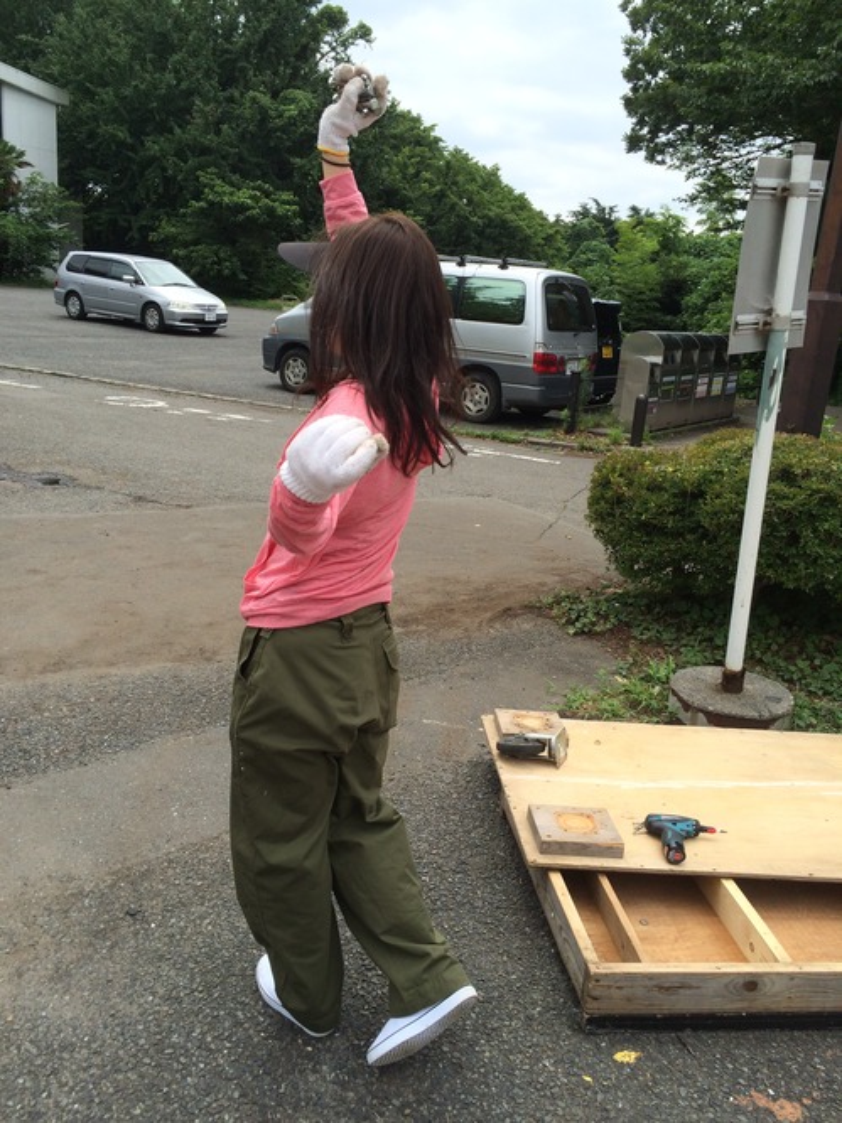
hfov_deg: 48.2
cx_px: 421
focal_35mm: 29
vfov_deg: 61.7
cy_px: 562
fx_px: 941
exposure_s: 1/1244
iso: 32
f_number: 2.2
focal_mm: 4.15
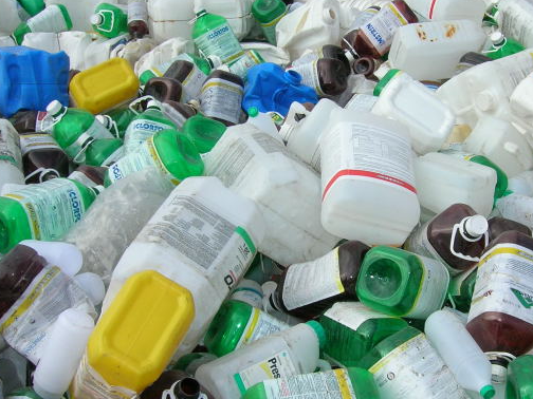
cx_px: 356
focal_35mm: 54
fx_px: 831
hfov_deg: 35.2
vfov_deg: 27.0
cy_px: 226
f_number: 4.9
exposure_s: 1/455
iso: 71
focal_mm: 5.7
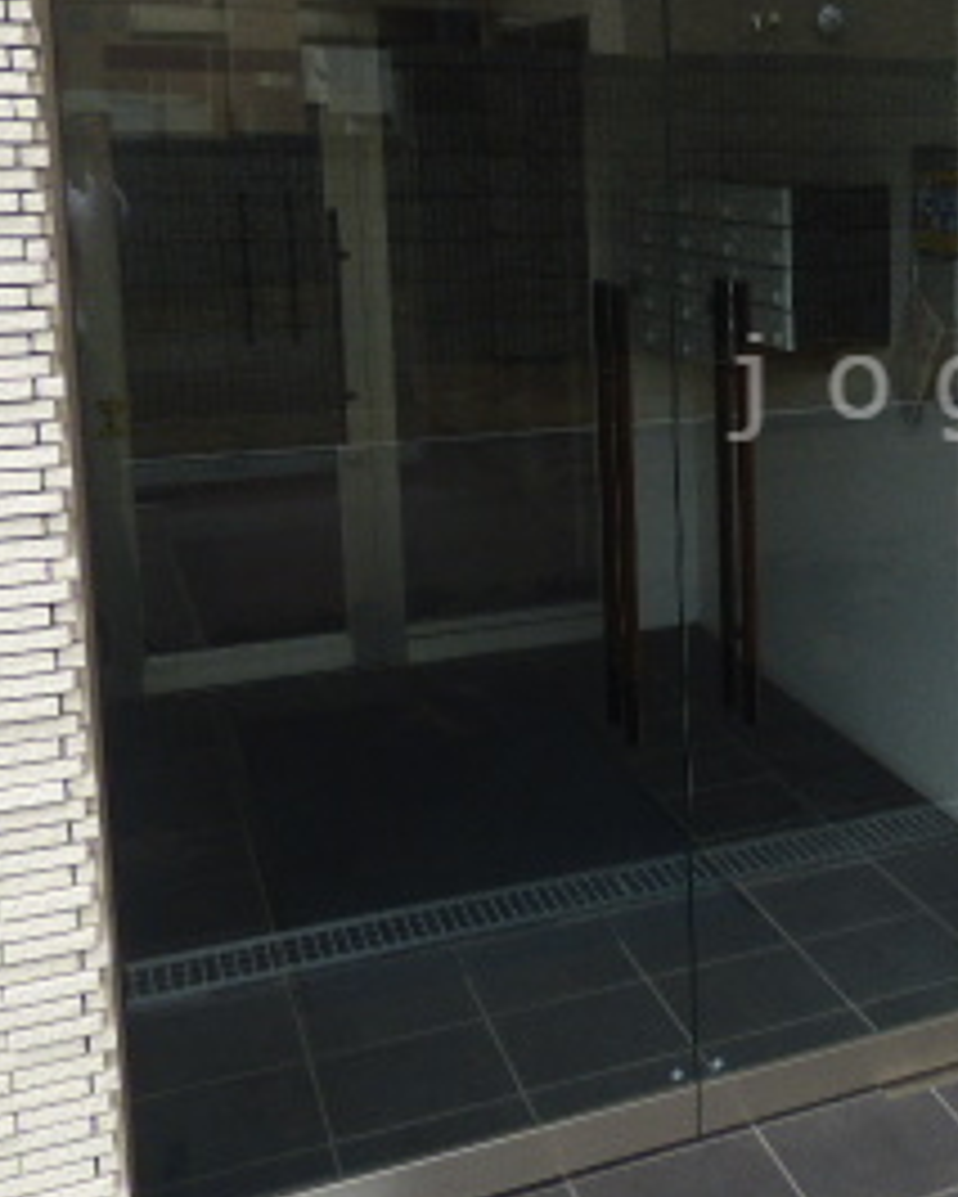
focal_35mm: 47
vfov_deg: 39.0
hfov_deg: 29.2
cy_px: 387
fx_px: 1665
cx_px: 1034
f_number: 2.8
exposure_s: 1/125
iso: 100
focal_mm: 3.58
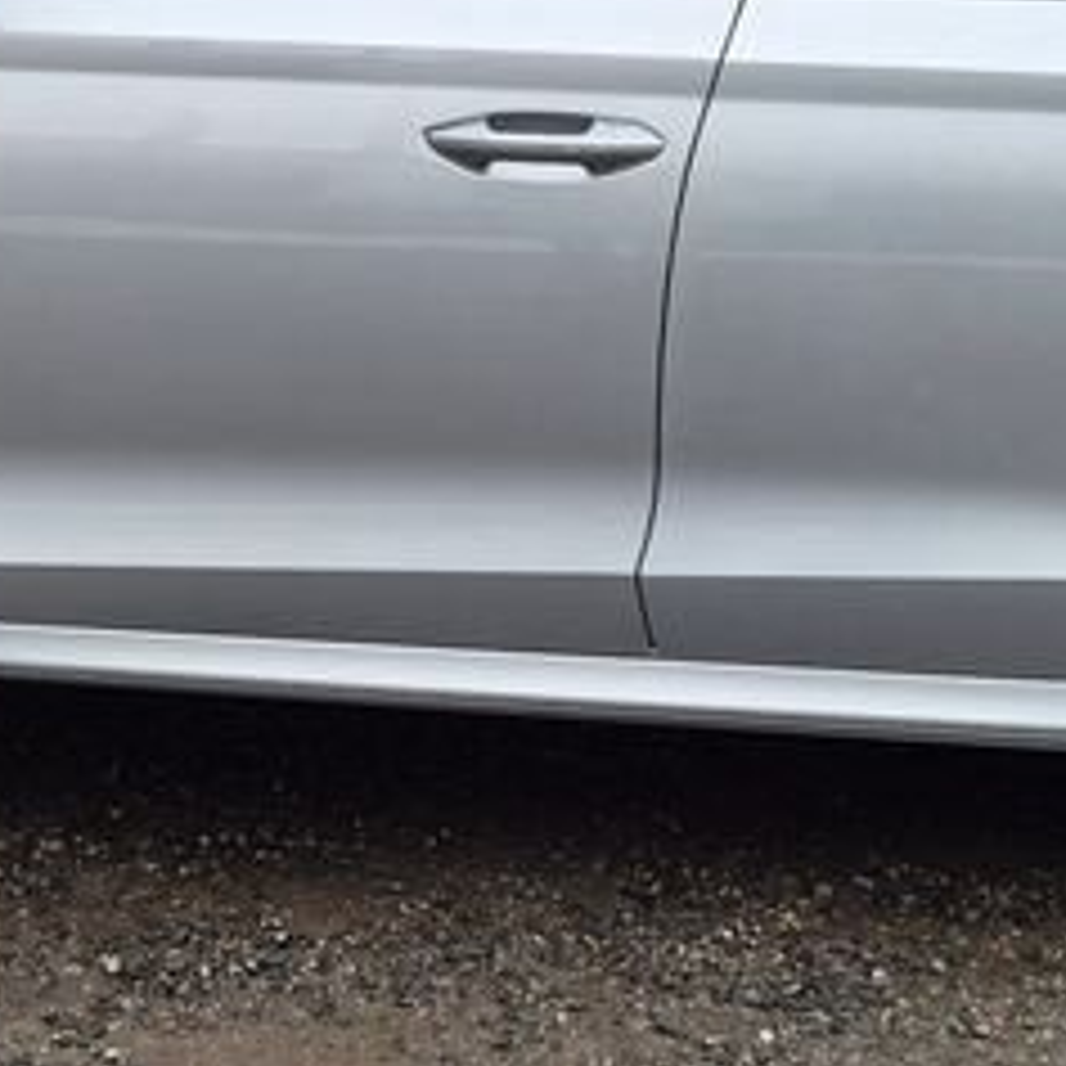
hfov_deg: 19.7
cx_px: 580
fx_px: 3066
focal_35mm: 88
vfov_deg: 19.7
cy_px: 360
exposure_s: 1/180
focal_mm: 5.4
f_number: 1.8
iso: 40
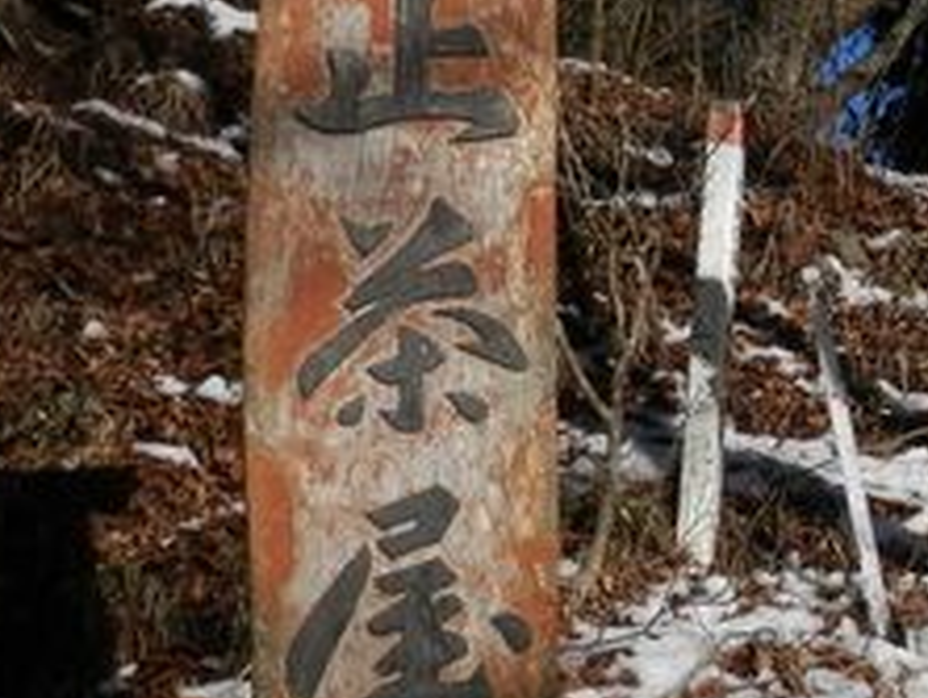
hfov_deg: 20.5
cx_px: 1074
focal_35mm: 90
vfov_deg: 16.4
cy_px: 347
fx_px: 2415
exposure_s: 1/250
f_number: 8.7
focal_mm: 4.5
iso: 80
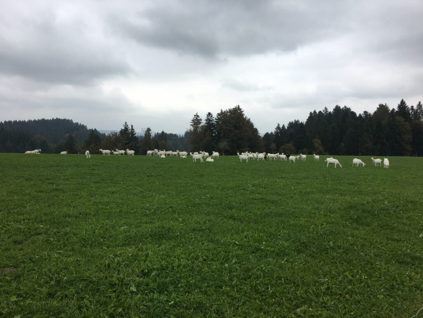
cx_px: 212
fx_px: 354
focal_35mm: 29
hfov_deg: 61.7
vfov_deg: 48.2
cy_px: 159
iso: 25
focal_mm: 4.15
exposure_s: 1/818
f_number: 2.2
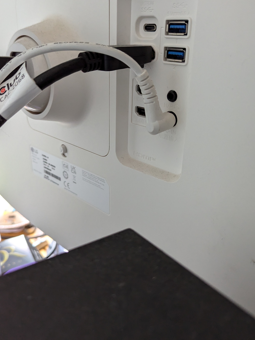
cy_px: 164
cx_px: 116
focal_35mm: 31
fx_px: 305
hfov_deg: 45.4
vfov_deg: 58.3
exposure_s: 1/100
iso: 539
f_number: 1.85
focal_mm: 6.81
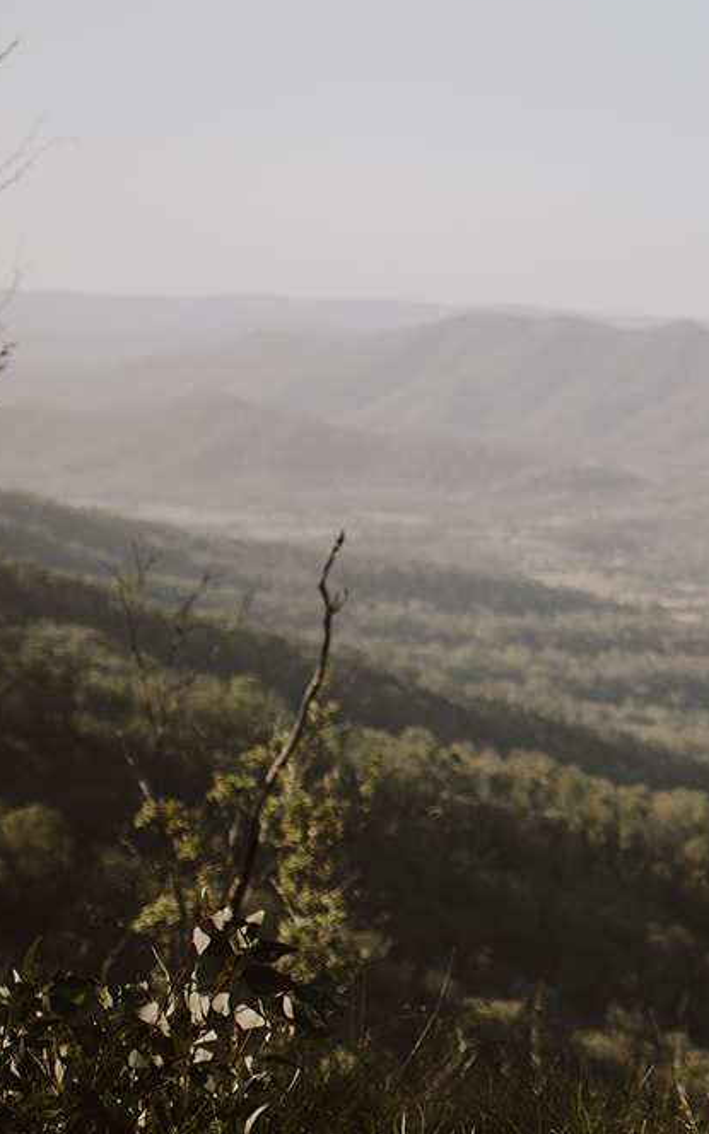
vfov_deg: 24.1
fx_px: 2659
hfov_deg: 13.7
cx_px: 1245
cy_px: 475
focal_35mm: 86
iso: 50
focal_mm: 35
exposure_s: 1/3200
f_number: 2
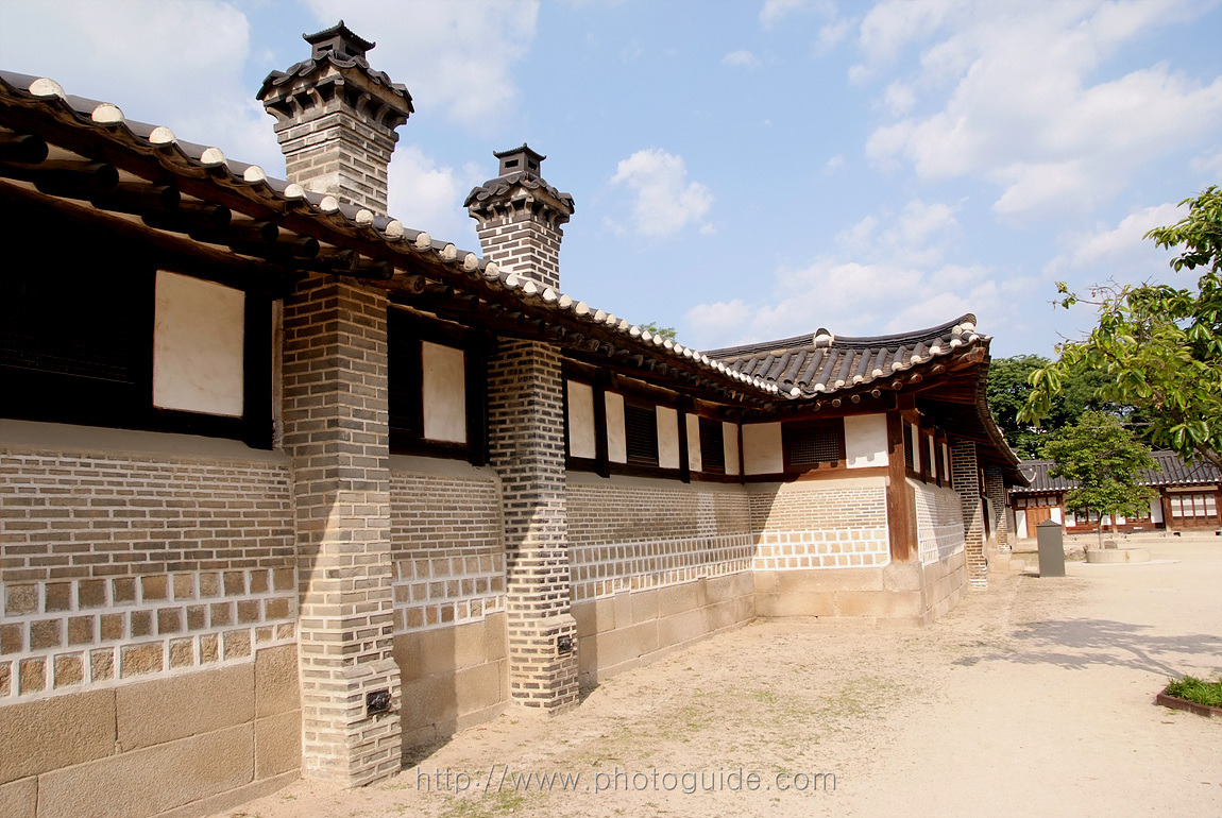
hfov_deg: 69.3
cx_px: 611
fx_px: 884
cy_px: 409
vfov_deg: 49.7
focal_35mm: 26
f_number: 11
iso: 125
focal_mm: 17
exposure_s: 1/60
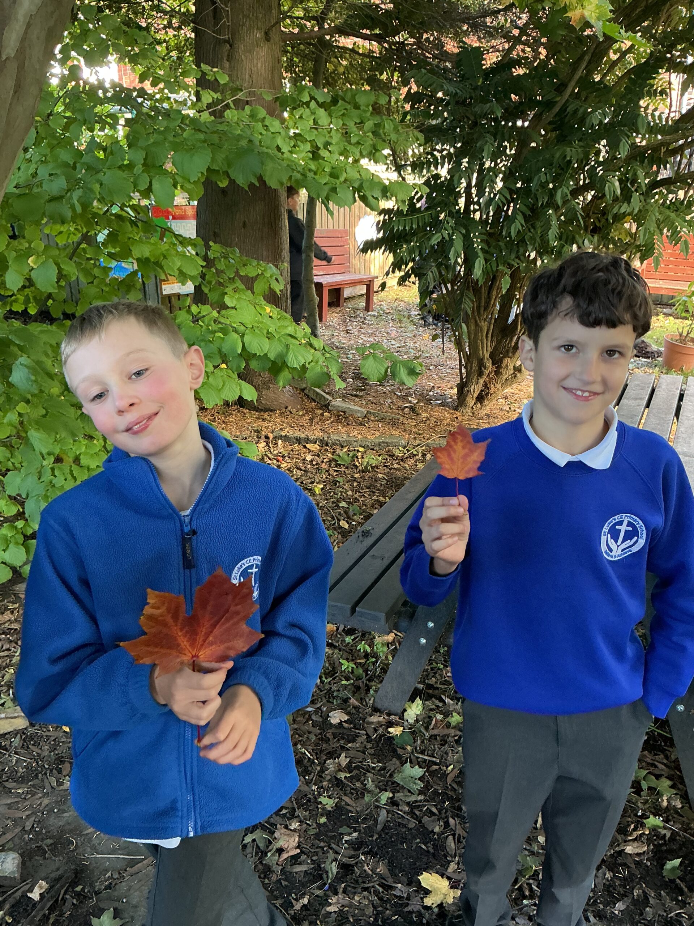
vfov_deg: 61.7
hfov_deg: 48.2
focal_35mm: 29
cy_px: 463
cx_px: 347
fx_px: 775
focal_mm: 3
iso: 80
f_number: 1.8
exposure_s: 1/60
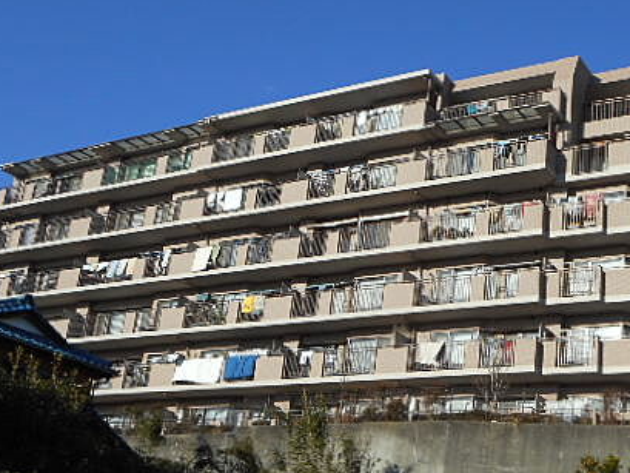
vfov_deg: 24.0
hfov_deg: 31.5
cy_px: 277
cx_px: 408
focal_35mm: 61
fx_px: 1111
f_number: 4.5
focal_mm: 6.9
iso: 80
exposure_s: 1/640
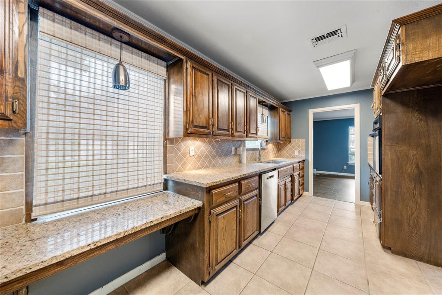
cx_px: 221
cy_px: 148
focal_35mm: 13
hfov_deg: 108.3
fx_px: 160
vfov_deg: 85.4
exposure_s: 1/2
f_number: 10
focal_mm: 13
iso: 250
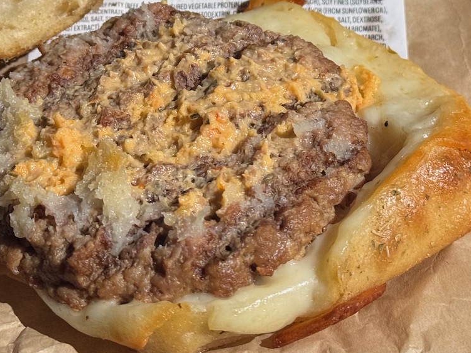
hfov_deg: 20.4
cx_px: 166
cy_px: 42
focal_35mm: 96
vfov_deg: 15.3
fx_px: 1307
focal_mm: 6.76
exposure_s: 1/47
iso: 250
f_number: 1.78
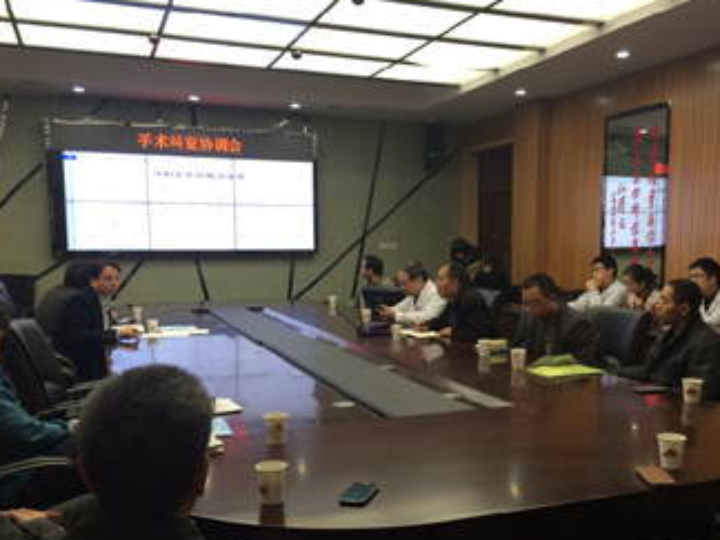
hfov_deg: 49.9
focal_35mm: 37
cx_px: 422
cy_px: 318
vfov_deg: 38.5
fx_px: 770
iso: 40
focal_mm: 4.12
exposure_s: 1/30
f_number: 2.2
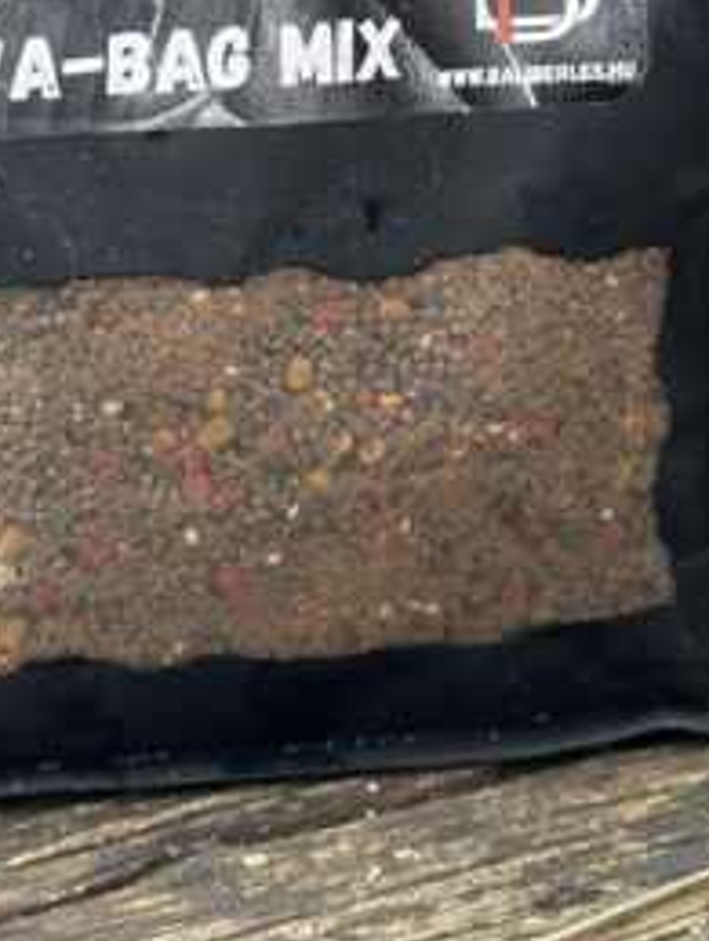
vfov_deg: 18.0
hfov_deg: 13.9
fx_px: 2888
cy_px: -20
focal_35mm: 106
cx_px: 178
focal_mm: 6.86
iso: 64
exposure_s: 1/121
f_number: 1.78
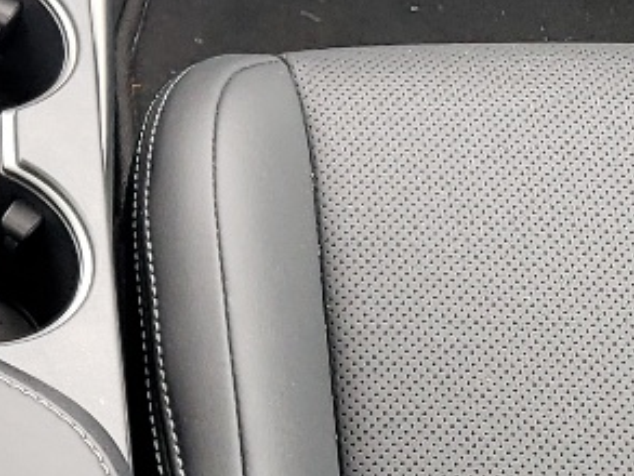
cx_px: -374
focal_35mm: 142
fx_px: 2602
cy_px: -91
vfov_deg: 10.3
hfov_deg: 13.0
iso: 87
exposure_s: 1/120
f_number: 1.5
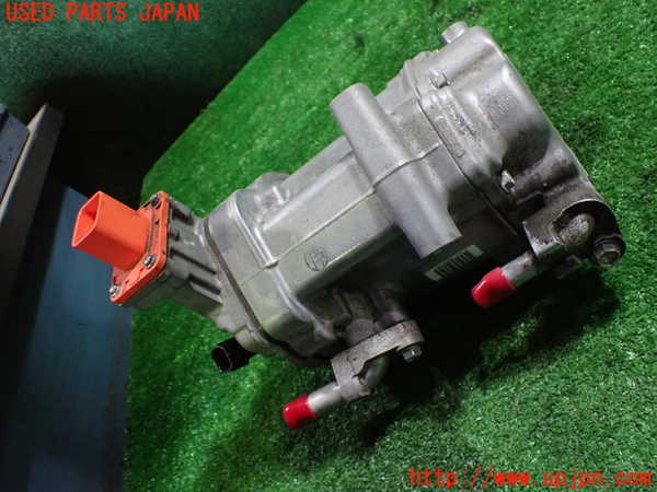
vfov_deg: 46.8
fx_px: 569
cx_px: 328
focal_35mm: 30
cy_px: 246
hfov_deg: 60.0
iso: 800
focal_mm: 5.4
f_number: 2.3
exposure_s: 1/100
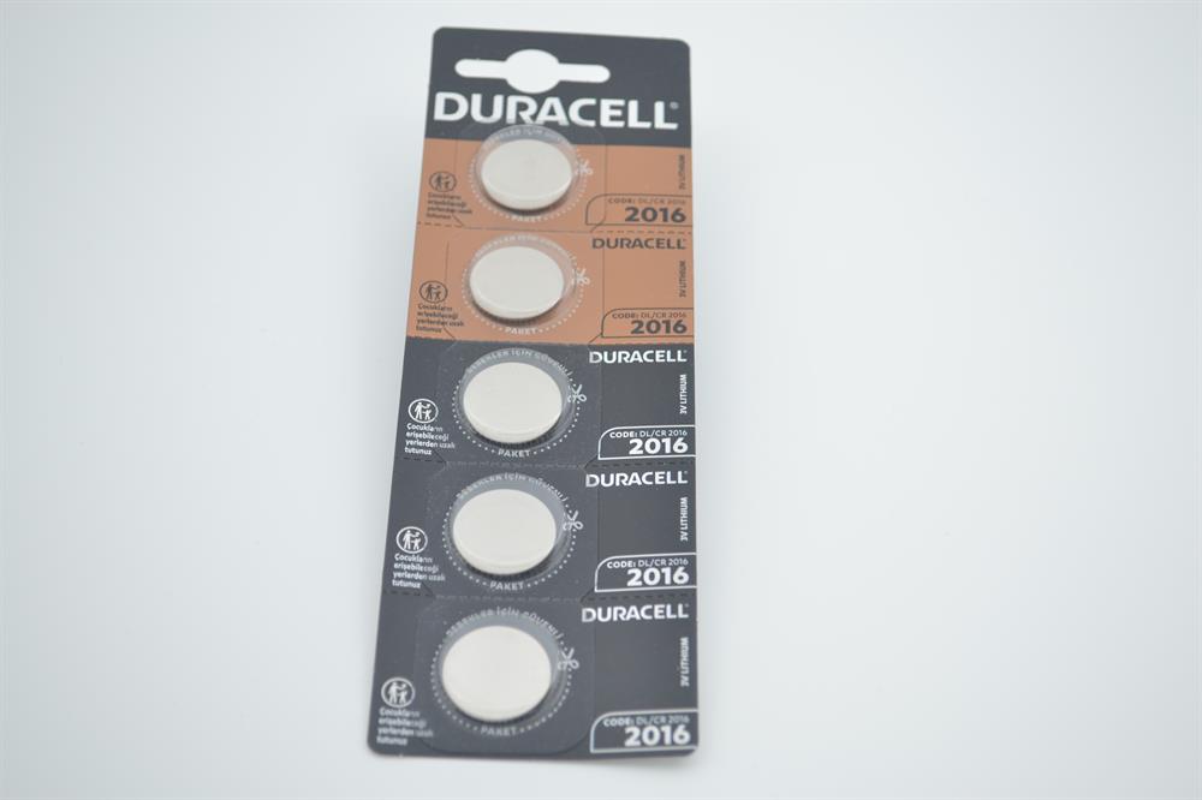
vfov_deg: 22.6
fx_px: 2003
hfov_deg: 33.4
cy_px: 400
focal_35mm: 60
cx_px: 601
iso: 100
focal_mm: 40
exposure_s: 1/60
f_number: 5.3
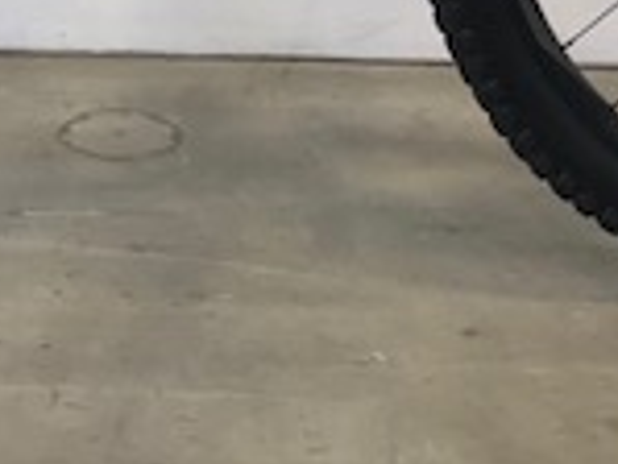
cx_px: 133
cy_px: -389
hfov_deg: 16.3
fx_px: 2144
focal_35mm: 120
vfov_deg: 11.4
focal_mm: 3.99
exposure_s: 1/50
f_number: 1.8
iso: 20
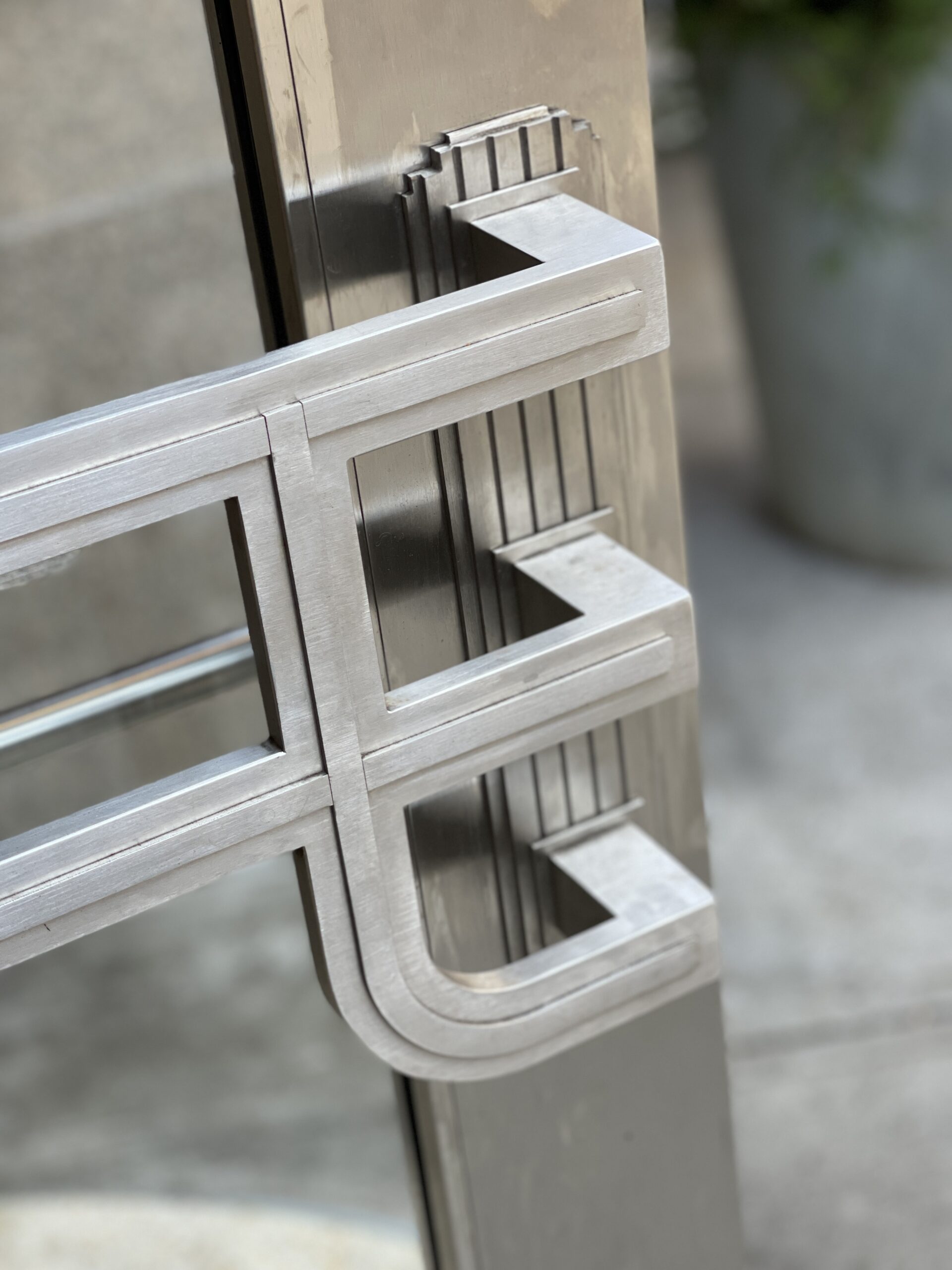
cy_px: 635
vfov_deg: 30.3
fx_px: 2347
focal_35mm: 64
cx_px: 476
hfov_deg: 22.9
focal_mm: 7.5
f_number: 2.2
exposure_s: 1/117
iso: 64
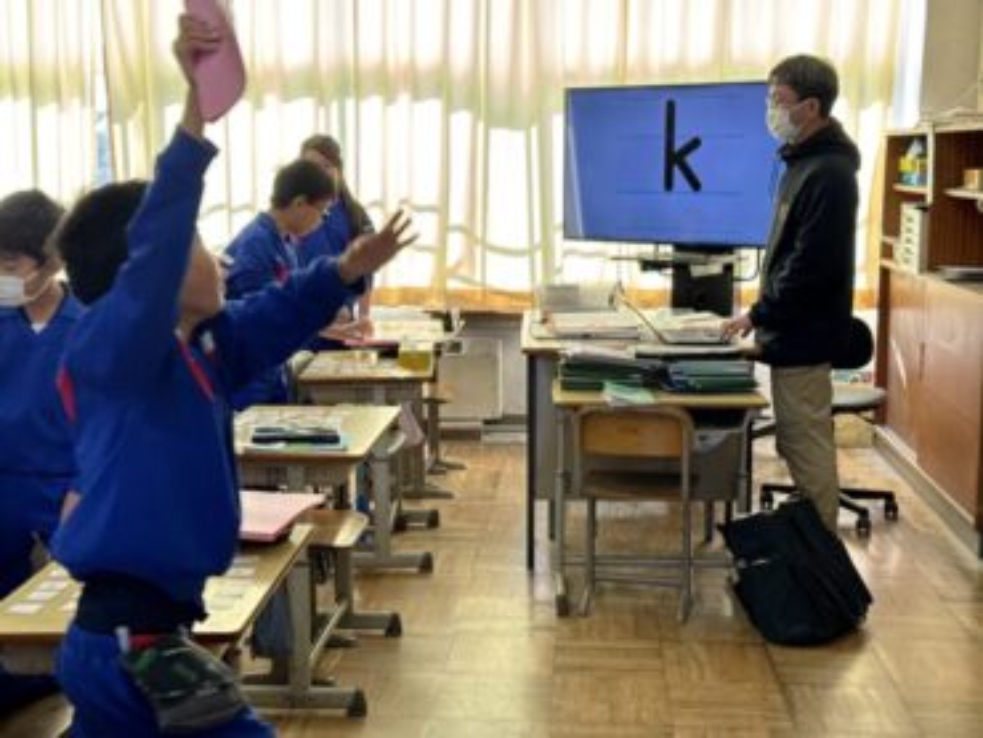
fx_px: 1364
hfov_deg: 39.6
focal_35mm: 48
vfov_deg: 30.3
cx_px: 492
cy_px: 369
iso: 50
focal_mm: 6.76
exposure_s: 1/120
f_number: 1.78
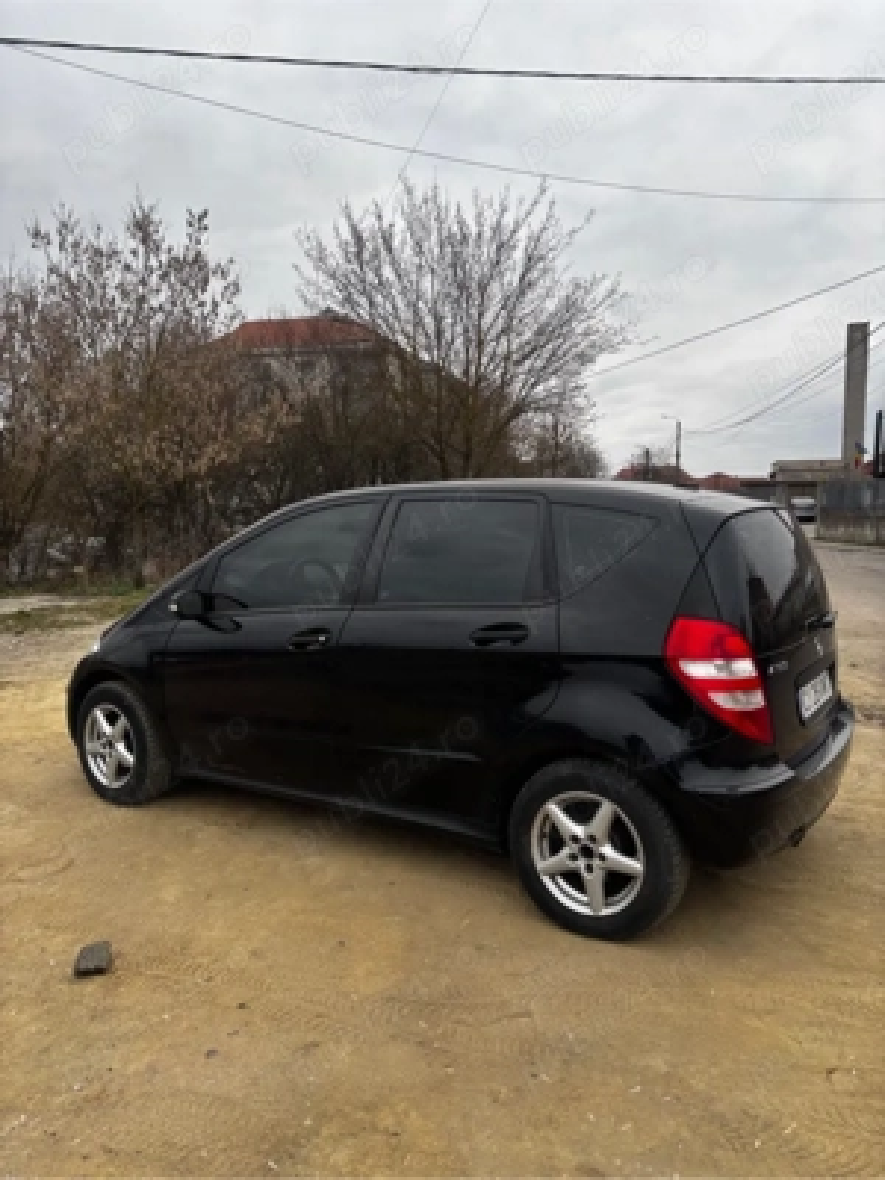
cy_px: 590
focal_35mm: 26
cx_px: 442
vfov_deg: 67.3
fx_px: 886
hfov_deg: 53.1
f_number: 1.6
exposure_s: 1/121
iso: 40
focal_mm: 5.96
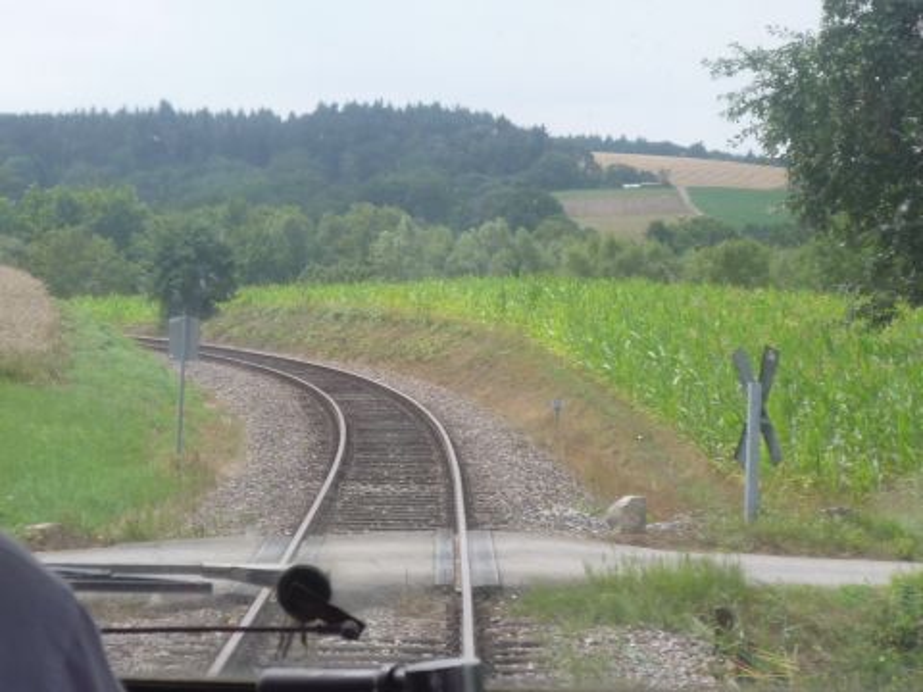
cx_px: 462
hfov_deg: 14.7
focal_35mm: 134
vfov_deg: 11.1
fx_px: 3573
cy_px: 346
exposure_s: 1/320
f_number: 5.6
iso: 100
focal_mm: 13.6
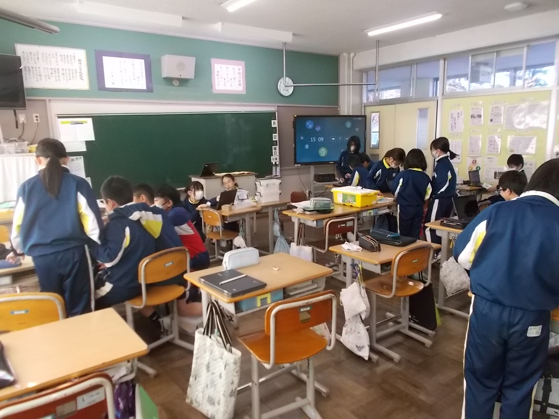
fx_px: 420
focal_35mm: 26
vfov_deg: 53.1
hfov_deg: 67.3
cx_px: 280
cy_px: 210
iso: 400
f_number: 3.2
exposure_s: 1/160
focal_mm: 4.6
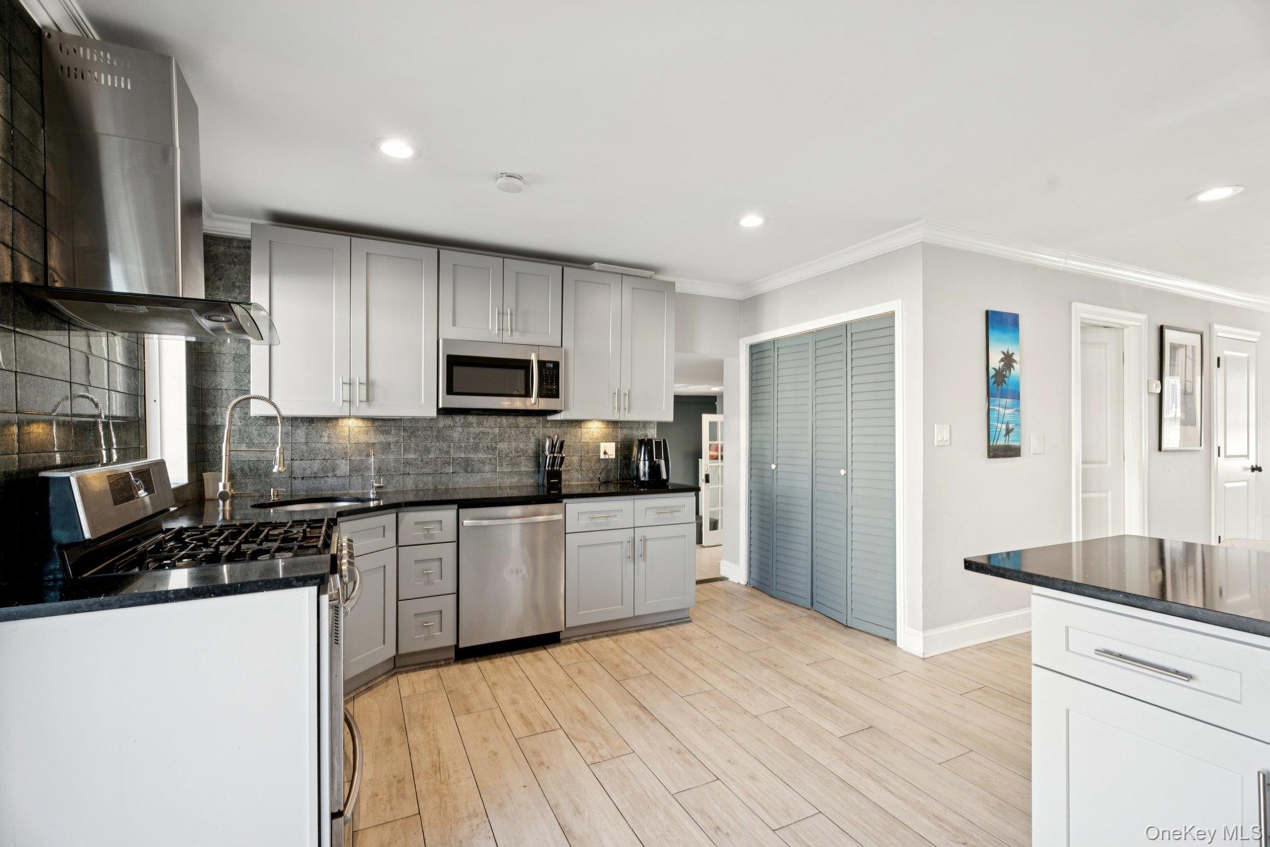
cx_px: 635
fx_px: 564
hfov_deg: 96.7
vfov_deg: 73.8
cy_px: 424
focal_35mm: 16
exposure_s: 1/15
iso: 400
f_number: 8
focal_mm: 16
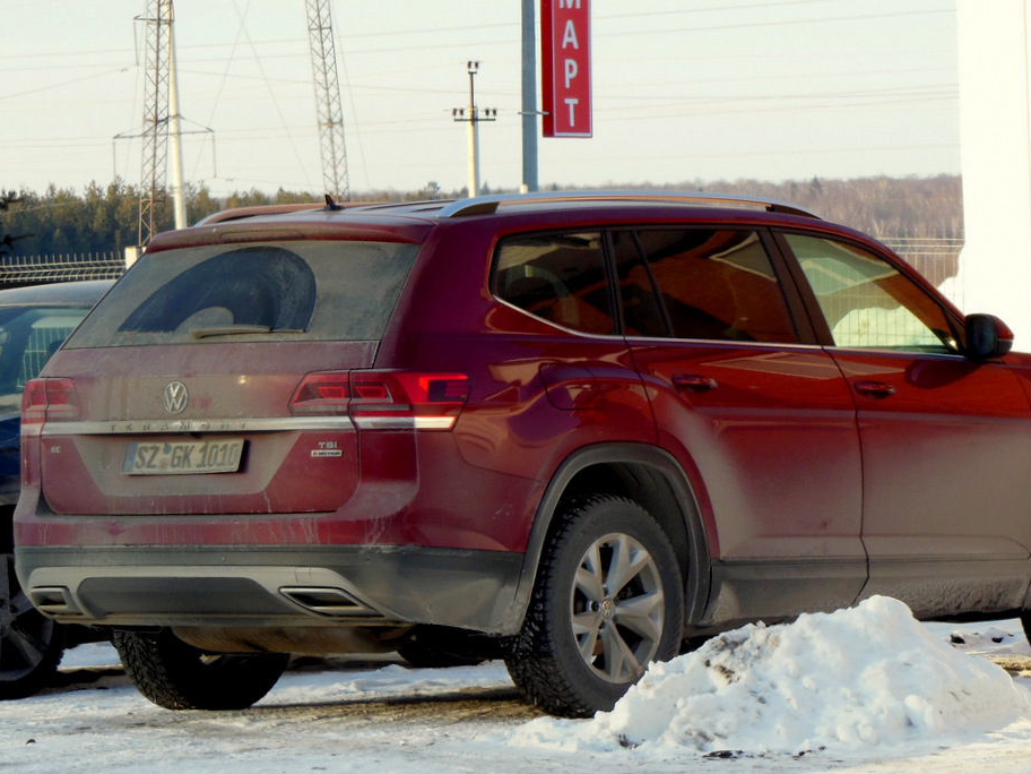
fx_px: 6463
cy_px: 401
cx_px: 594
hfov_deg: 9.1
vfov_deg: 6.8
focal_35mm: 217
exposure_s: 1/250
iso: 200
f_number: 5.9
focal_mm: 29.5
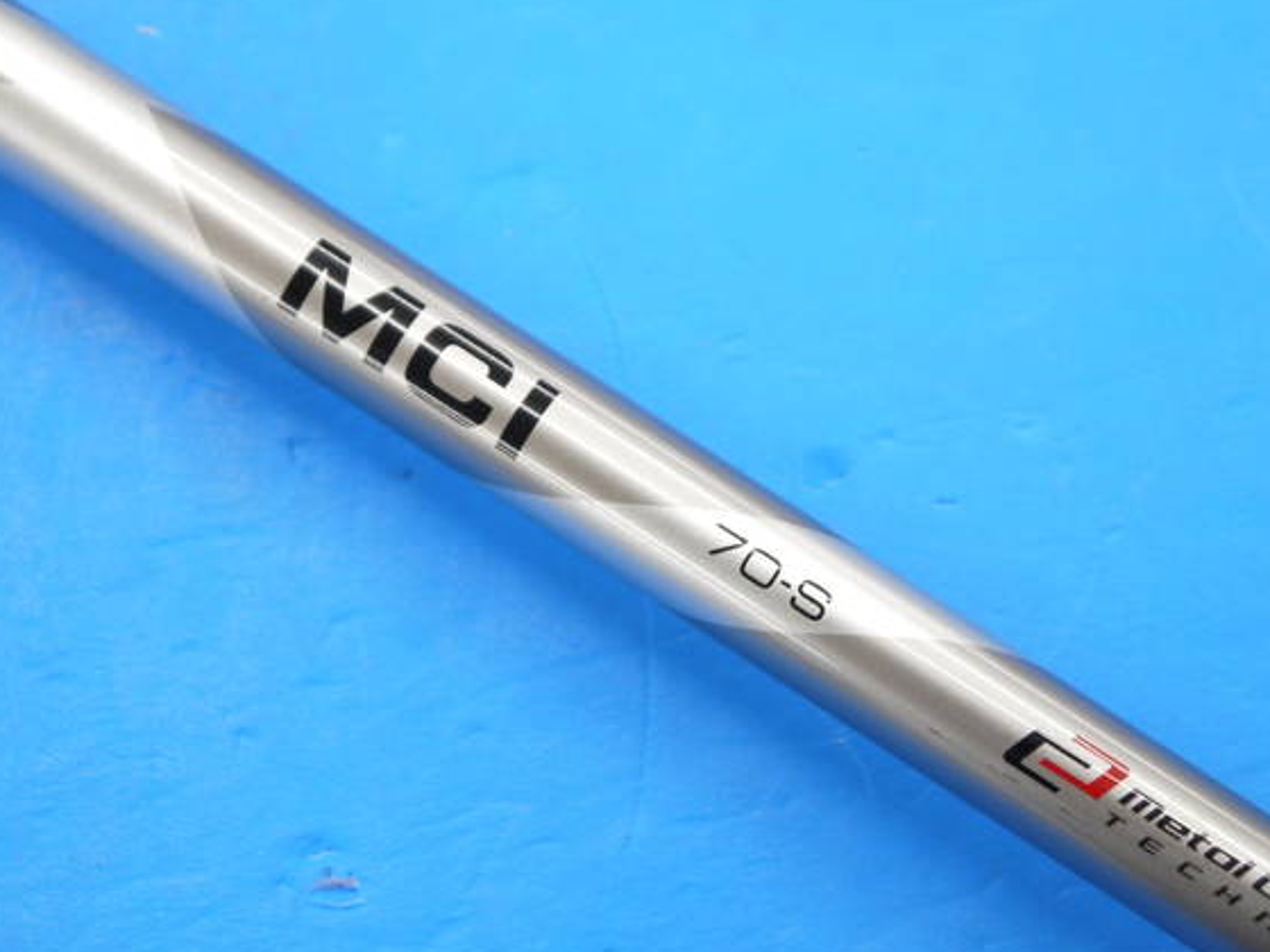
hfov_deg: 20.4
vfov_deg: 15.4
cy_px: 437
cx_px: 603
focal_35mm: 96
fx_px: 3522
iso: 640
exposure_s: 1/80
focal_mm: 42
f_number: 5.6
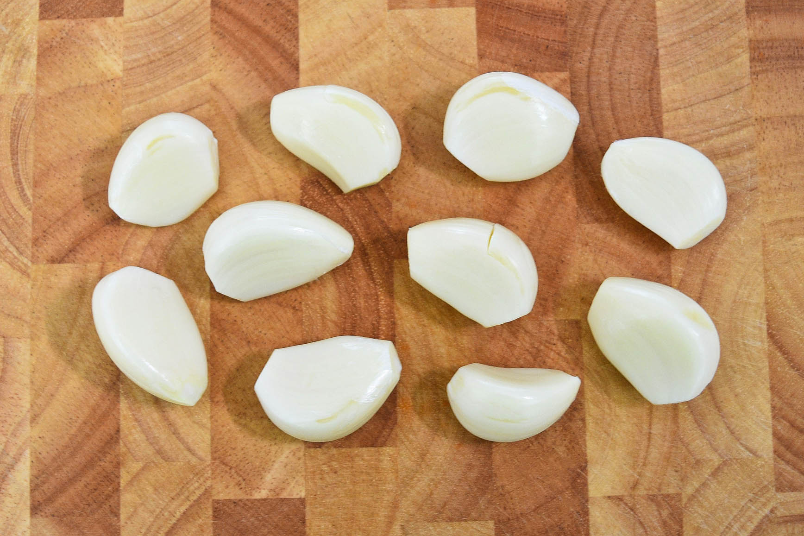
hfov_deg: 65.5
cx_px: 402
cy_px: 262
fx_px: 625
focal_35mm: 28
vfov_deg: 46.4
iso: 500
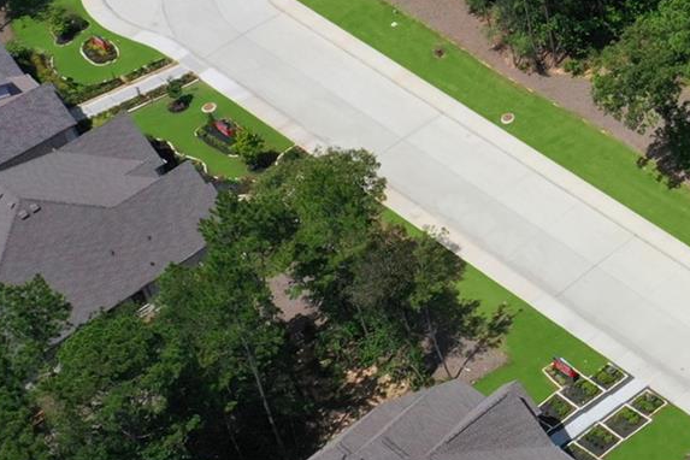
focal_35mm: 100
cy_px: -34
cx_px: 1066
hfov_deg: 18.0
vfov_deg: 13.4
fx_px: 1917
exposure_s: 1/200
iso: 100
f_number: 11
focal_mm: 10.26
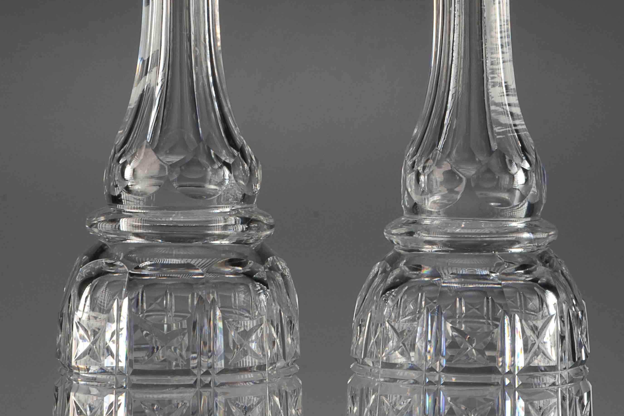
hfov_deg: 15.9
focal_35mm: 129
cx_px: 305
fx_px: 2236
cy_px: 294
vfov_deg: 10.6
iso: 100
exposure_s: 1/80
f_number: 22
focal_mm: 48
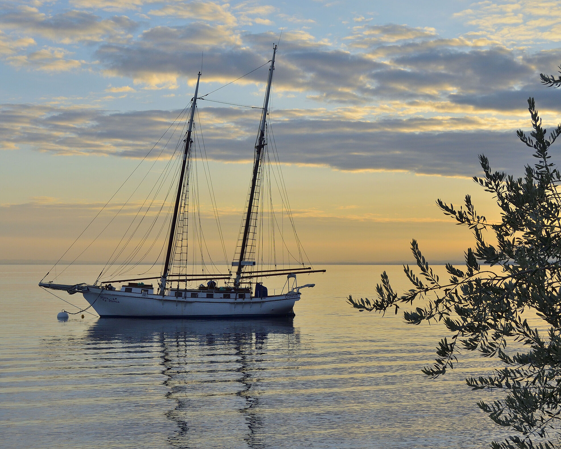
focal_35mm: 65
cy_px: 223
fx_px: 1079
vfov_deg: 23.5
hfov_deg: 29.1
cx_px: 248
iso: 400
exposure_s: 1/1000
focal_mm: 38
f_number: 9
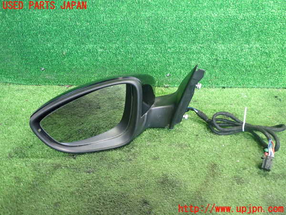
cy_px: 108
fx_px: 248
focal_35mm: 30
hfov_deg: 60.0
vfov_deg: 46.8
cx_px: 143
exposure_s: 1/30
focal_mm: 5.4
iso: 640
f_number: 2.3
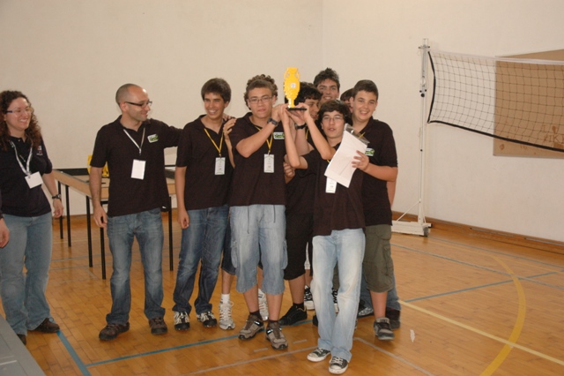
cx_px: 282
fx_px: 634
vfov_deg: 33.0
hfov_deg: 47.9
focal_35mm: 40
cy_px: 188
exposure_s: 1/60
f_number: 4
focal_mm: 27
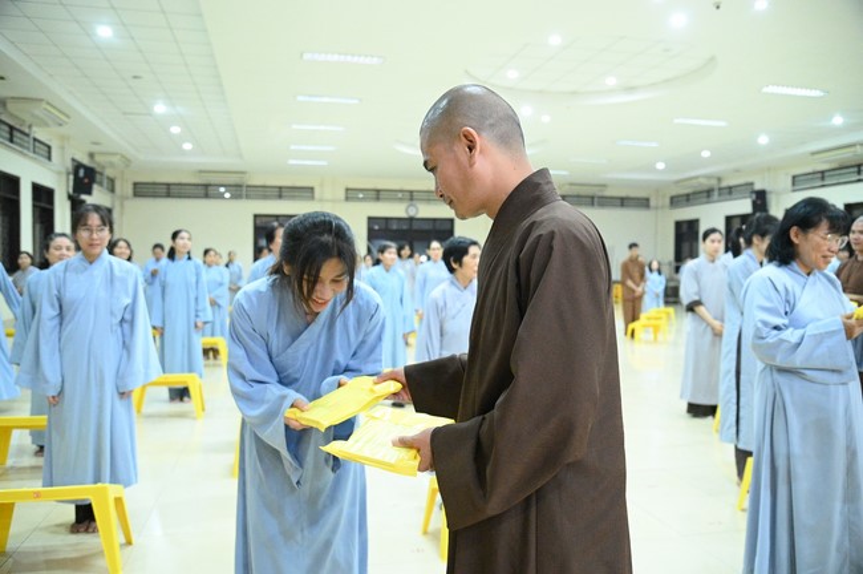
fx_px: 718
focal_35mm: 30
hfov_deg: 62.0
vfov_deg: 43.5
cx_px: 432
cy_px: 287
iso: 20000
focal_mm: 30
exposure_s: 1/250
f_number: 4
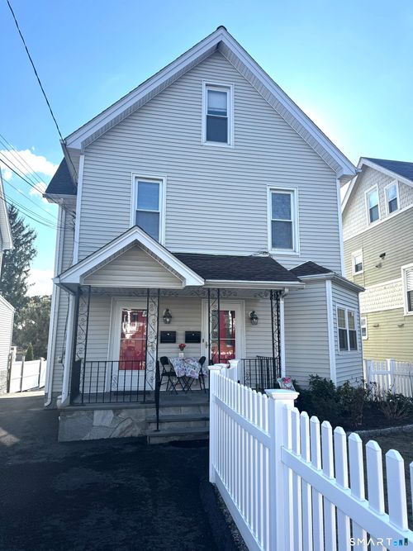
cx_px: 206
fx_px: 382
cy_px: 276
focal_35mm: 24
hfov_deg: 56.8
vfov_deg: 71.6
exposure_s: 1/2331
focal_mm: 6.76
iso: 80
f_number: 1.78
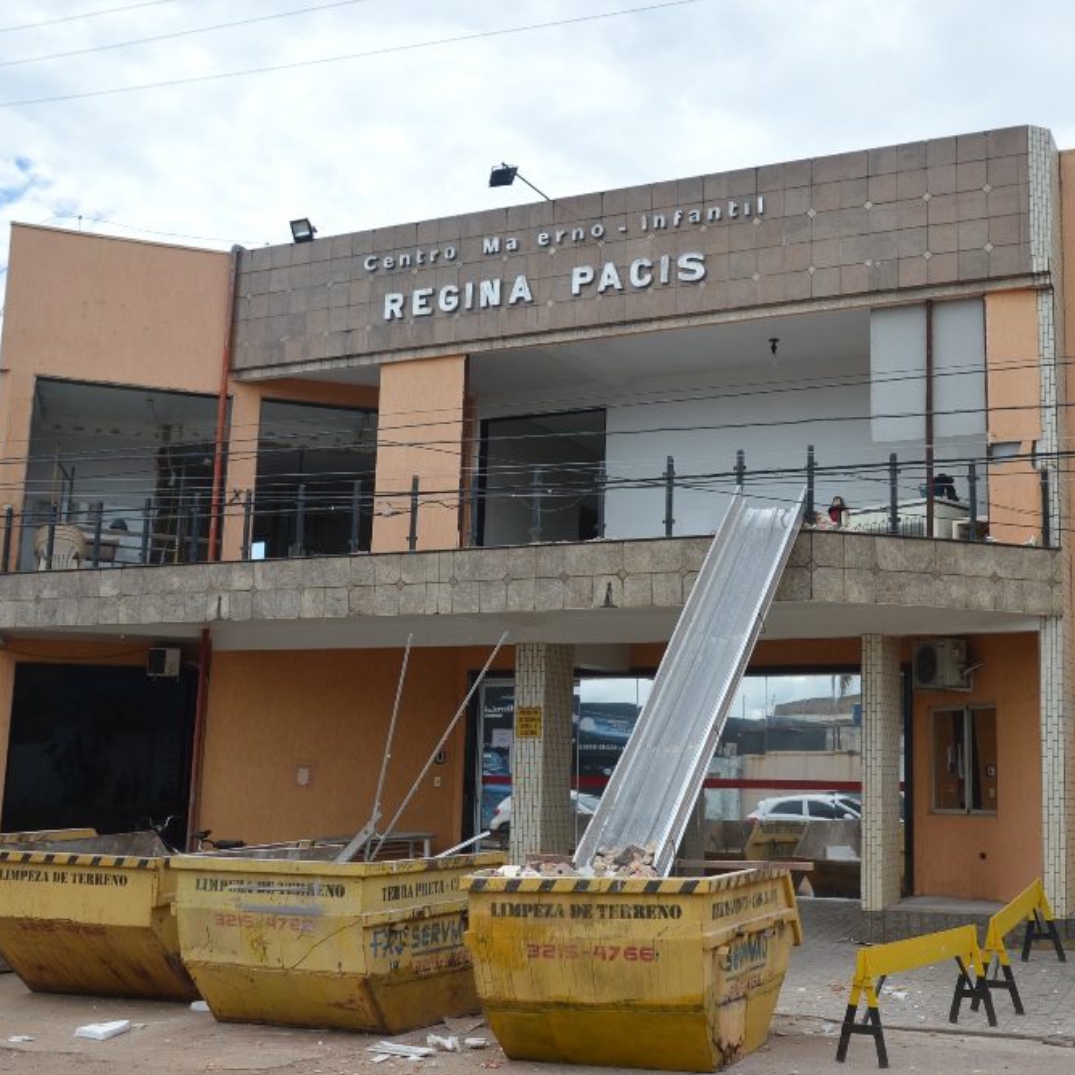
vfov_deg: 39.2
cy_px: 538
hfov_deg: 38.7
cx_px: 712
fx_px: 1511
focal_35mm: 43
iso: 100
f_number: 8
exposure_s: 1/250
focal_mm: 22
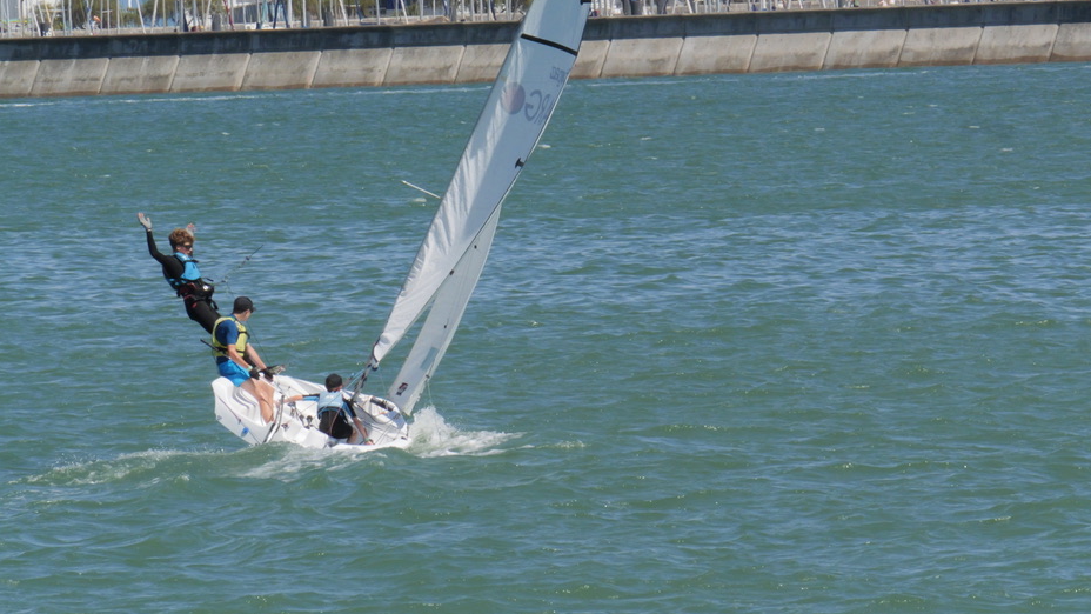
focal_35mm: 505
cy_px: 209
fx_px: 14609
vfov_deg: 2.4
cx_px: 601
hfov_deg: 4.3
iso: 1000
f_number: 20
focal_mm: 210
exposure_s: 1/500
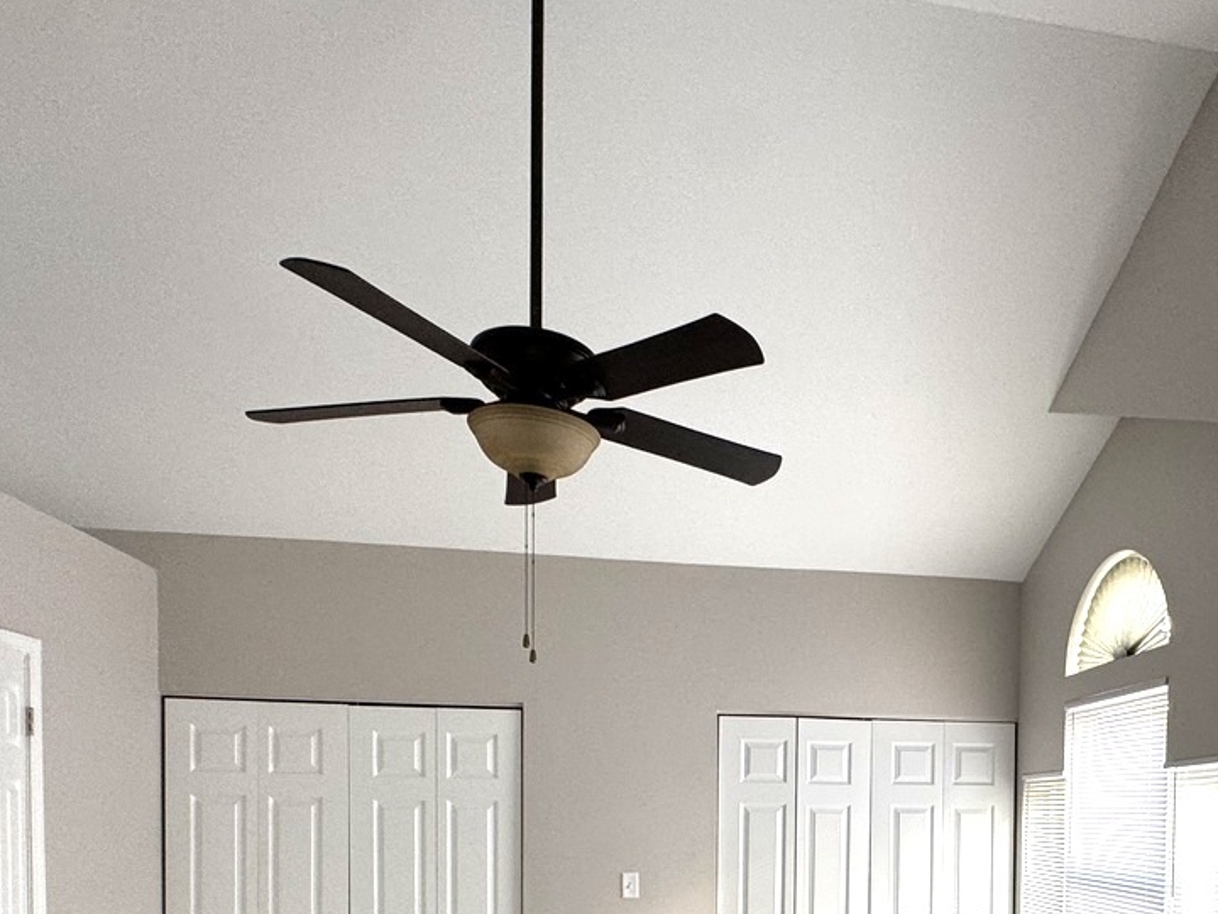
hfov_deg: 61.7
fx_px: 985
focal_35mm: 28
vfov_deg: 44.6
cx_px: 827
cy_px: 845
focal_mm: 2.22
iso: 125
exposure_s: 1/99
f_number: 2.2
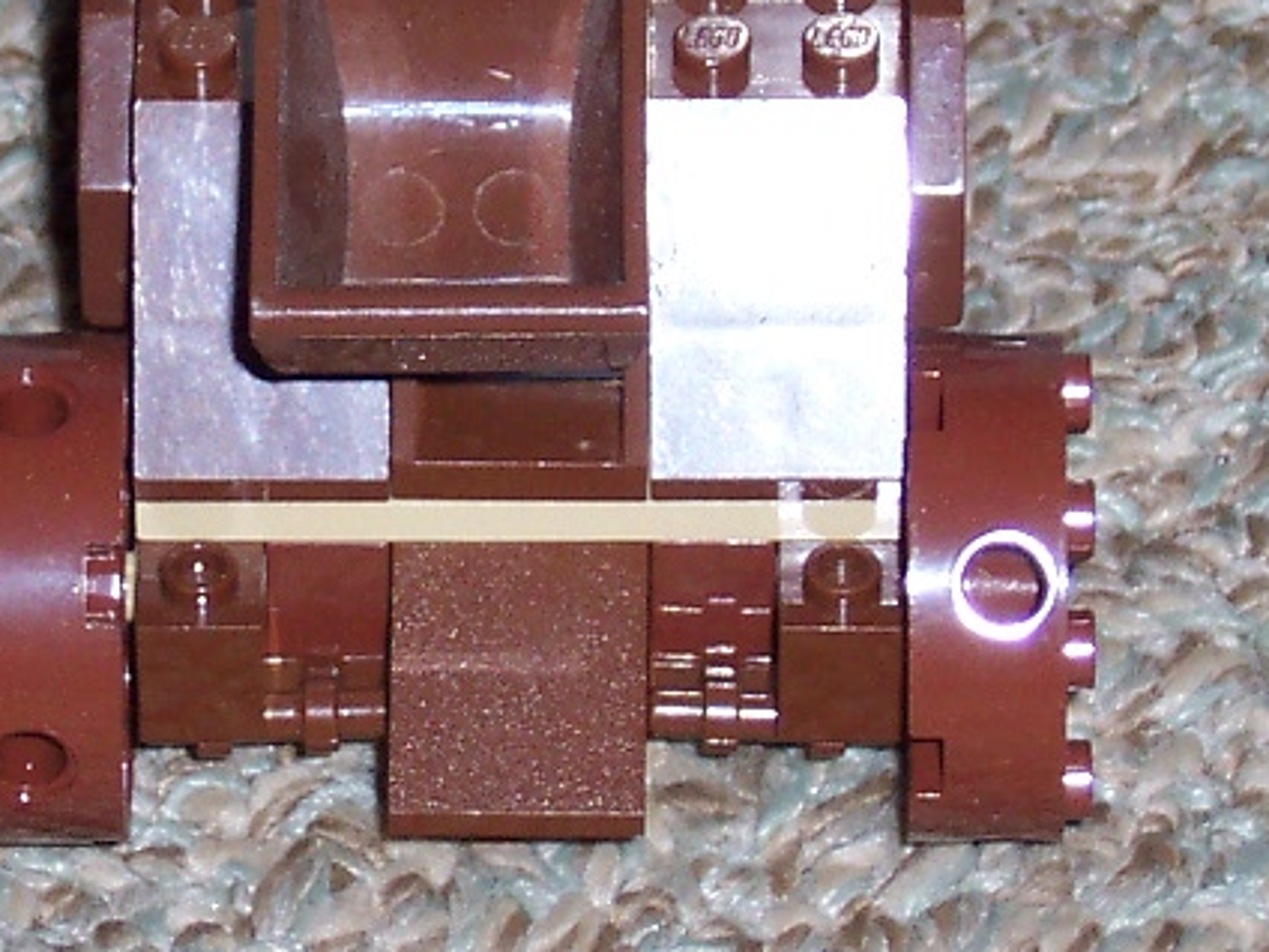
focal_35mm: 323
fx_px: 11841
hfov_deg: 6.1
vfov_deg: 4.6
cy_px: 141
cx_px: 506
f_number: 4.8
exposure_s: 1/90
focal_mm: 17.6
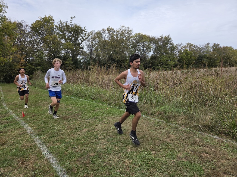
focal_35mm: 23
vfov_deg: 58.9
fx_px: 157
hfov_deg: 73.9
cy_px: 88
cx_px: 118
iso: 80
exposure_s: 1/2993
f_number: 1.8
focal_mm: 5.4
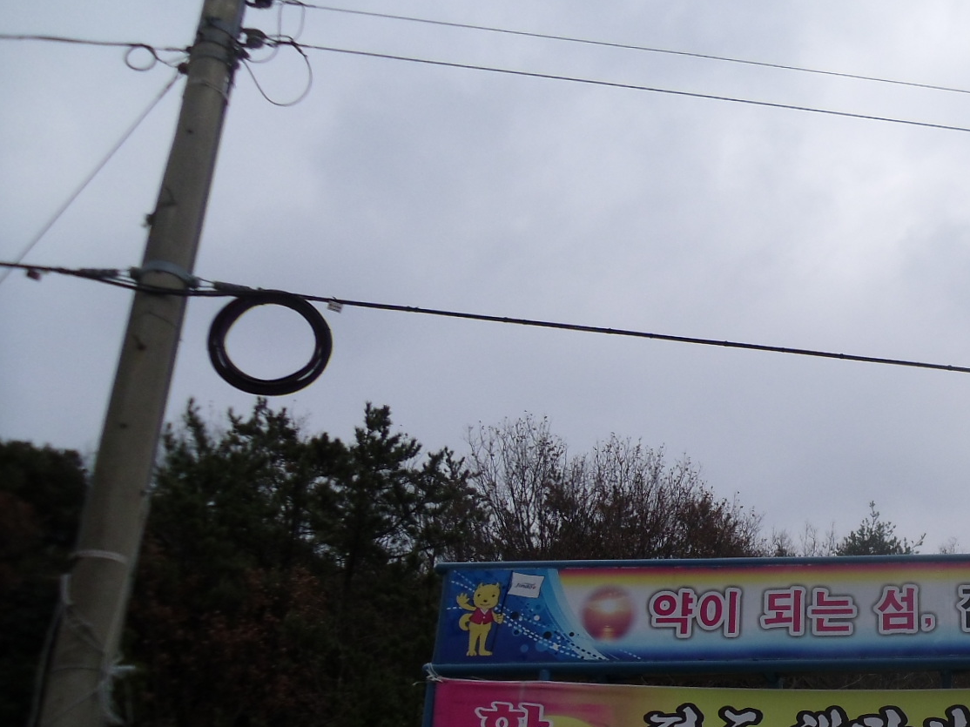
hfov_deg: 32.0
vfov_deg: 25.4
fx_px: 1597
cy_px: 535
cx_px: 888
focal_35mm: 57
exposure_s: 1/824
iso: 80
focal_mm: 5.6
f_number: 3.3
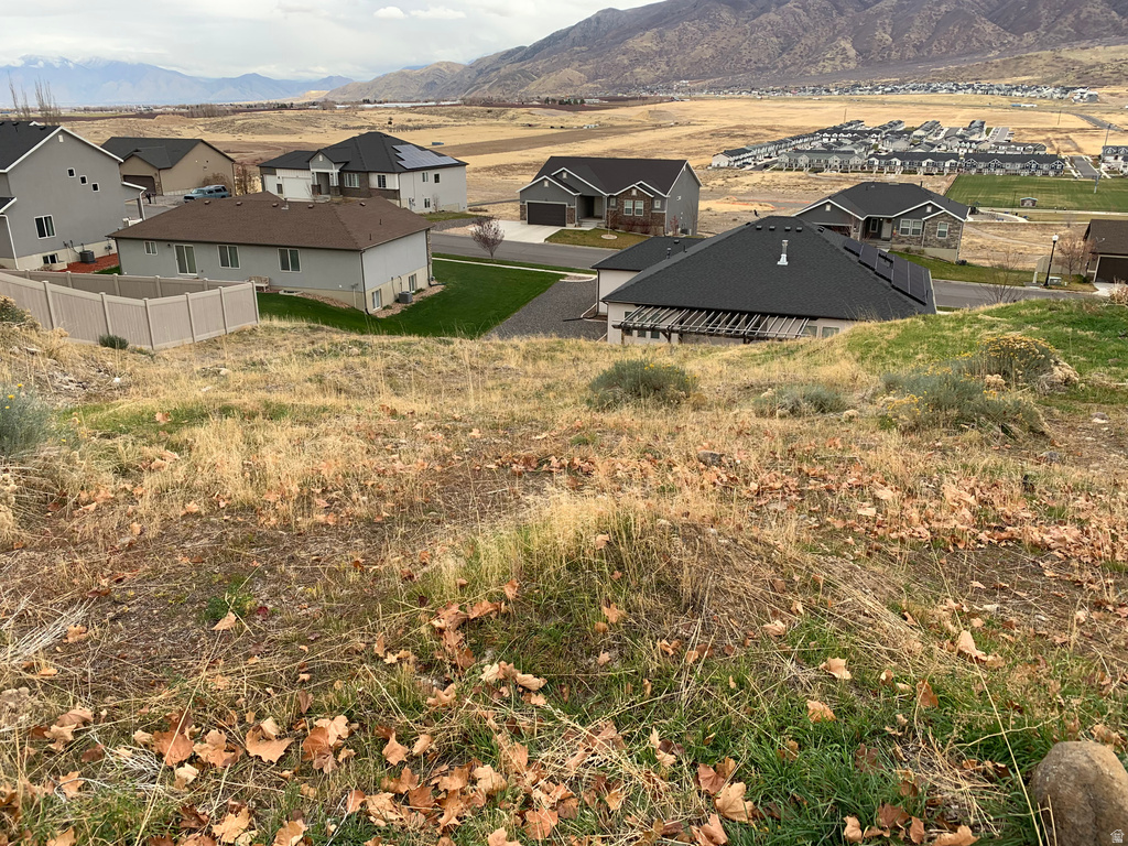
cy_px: 423
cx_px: 564
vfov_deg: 53.1
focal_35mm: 26
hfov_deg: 67.3
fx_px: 847
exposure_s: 1/442
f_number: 1.8
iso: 25
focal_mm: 4.25
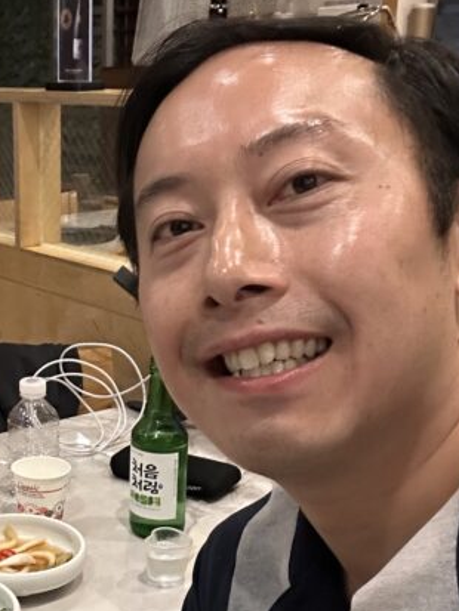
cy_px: 370
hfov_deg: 24.3
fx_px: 1007
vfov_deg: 33.7
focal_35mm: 57
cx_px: -24
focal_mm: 2.69
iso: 320
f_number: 1.9
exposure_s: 1/60
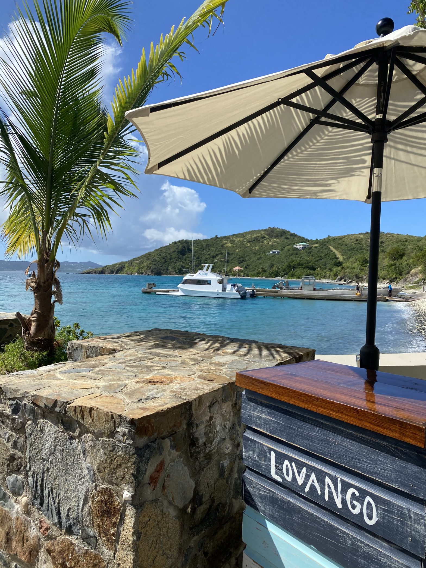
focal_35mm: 26
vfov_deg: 67.3
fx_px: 427
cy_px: 284
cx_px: 213
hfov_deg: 53.1
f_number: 1.8
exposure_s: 1/3125
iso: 32
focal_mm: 4.25
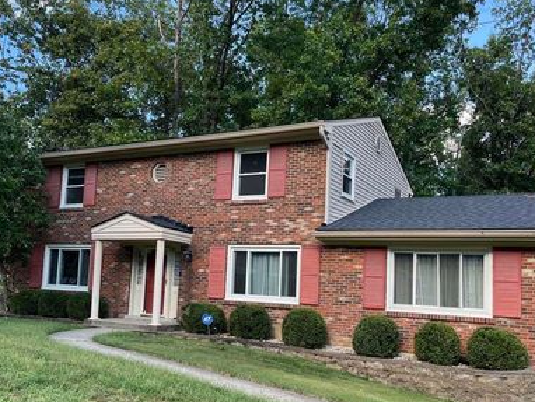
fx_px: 526
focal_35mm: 34
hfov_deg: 53.9
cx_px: 251
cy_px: 230
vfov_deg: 41.7
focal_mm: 5.1
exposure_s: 1/353
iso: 50
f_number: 1.6
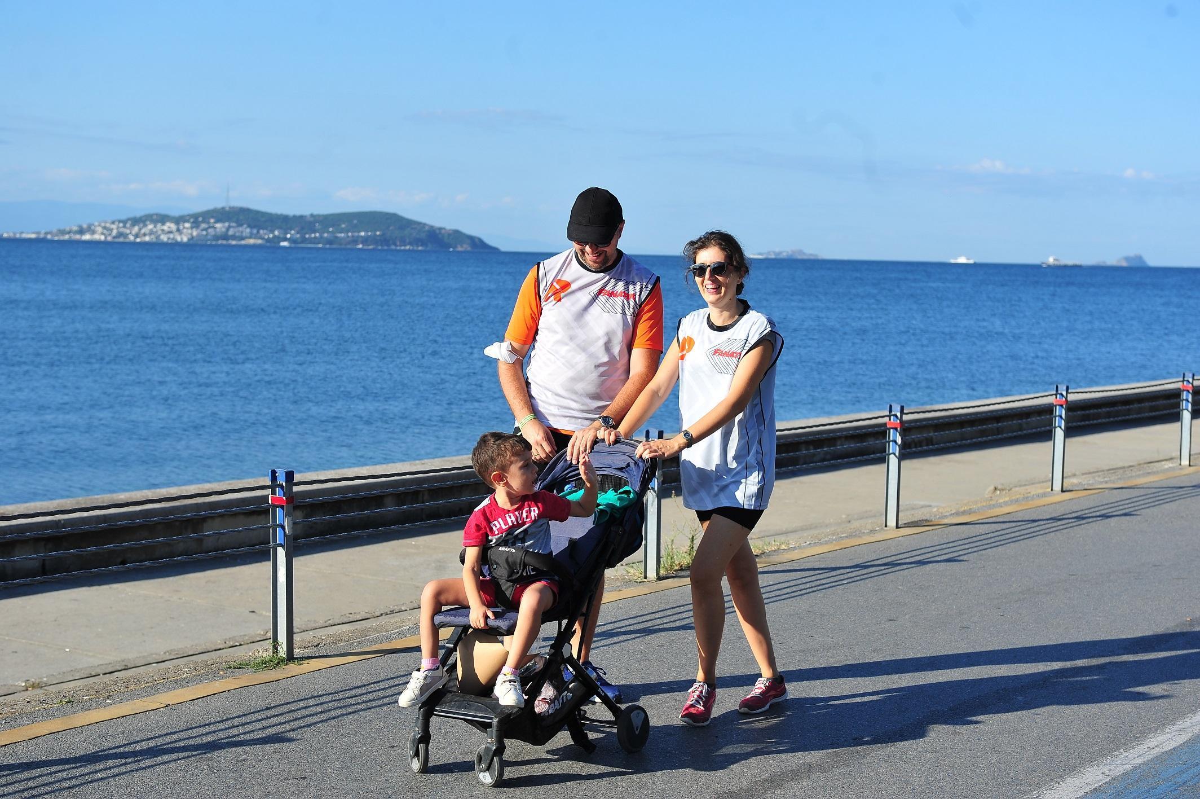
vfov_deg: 24.2
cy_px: 400
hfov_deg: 35.7
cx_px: 600
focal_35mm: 56
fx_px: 1865
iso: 200
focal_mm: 56
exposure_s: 1/800
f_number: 6.3
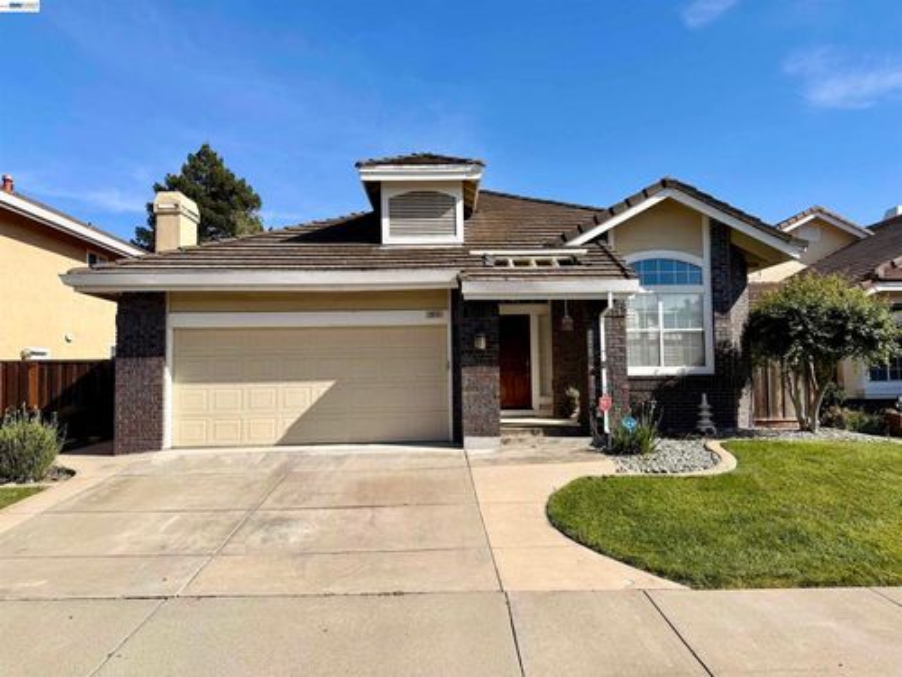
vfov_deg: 56.8
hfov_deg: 71.6
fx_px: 625
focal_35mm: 24
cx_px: 451
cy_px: 338
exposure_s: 1/4975
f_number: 1.78
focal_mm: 6.76
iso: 80
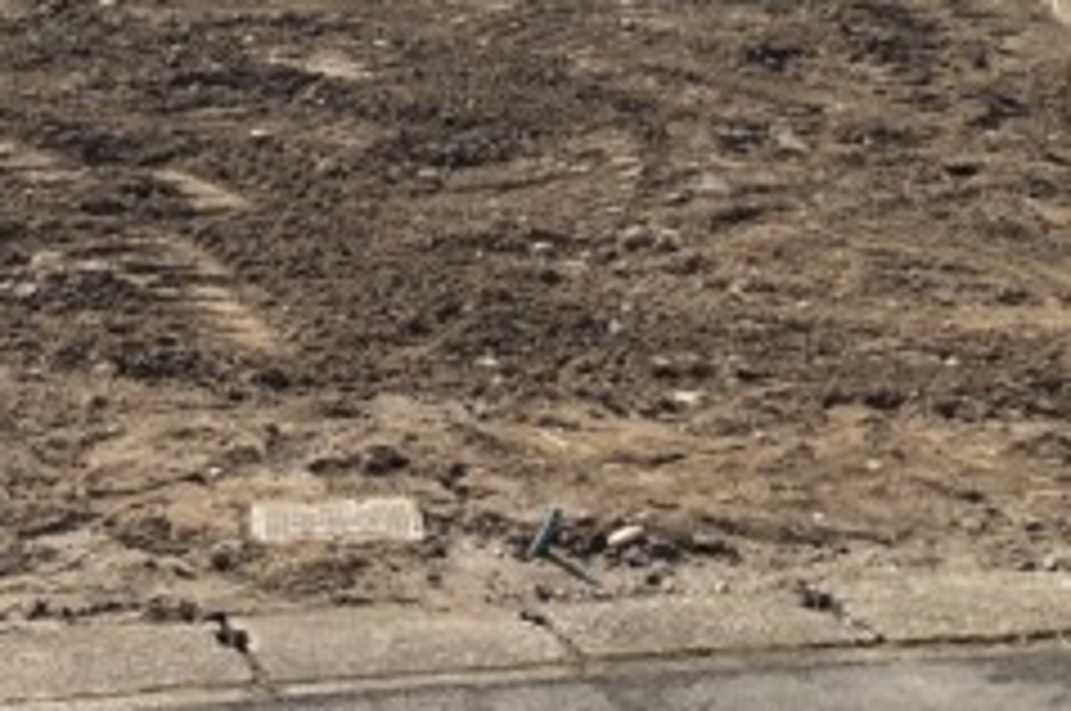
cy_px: -418
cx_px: 324
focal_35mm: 98
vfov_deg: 13.0
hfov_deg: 20.7
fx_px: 2912
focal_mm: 3.99
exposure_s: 1/1919
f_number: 1.8
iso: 20
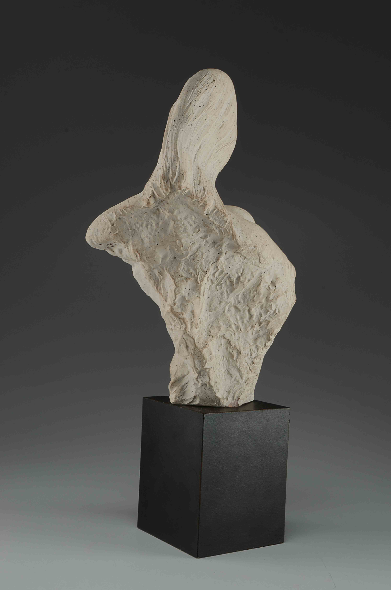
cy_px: 295
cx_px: 196
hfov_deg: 25.6
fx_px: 859
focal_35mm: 52
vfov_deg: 37.9
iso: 100
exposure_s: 1/80
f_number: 16
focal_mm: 35
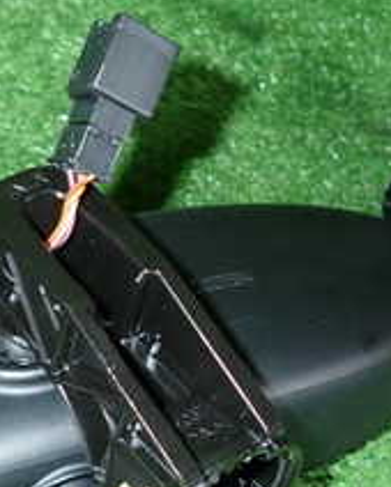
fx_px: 997
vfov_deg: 27.3
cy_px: 333
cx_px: 133
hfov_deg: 22.1
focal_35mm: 69
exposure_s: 1/30
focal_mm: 4.5
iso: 200
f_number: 5.6
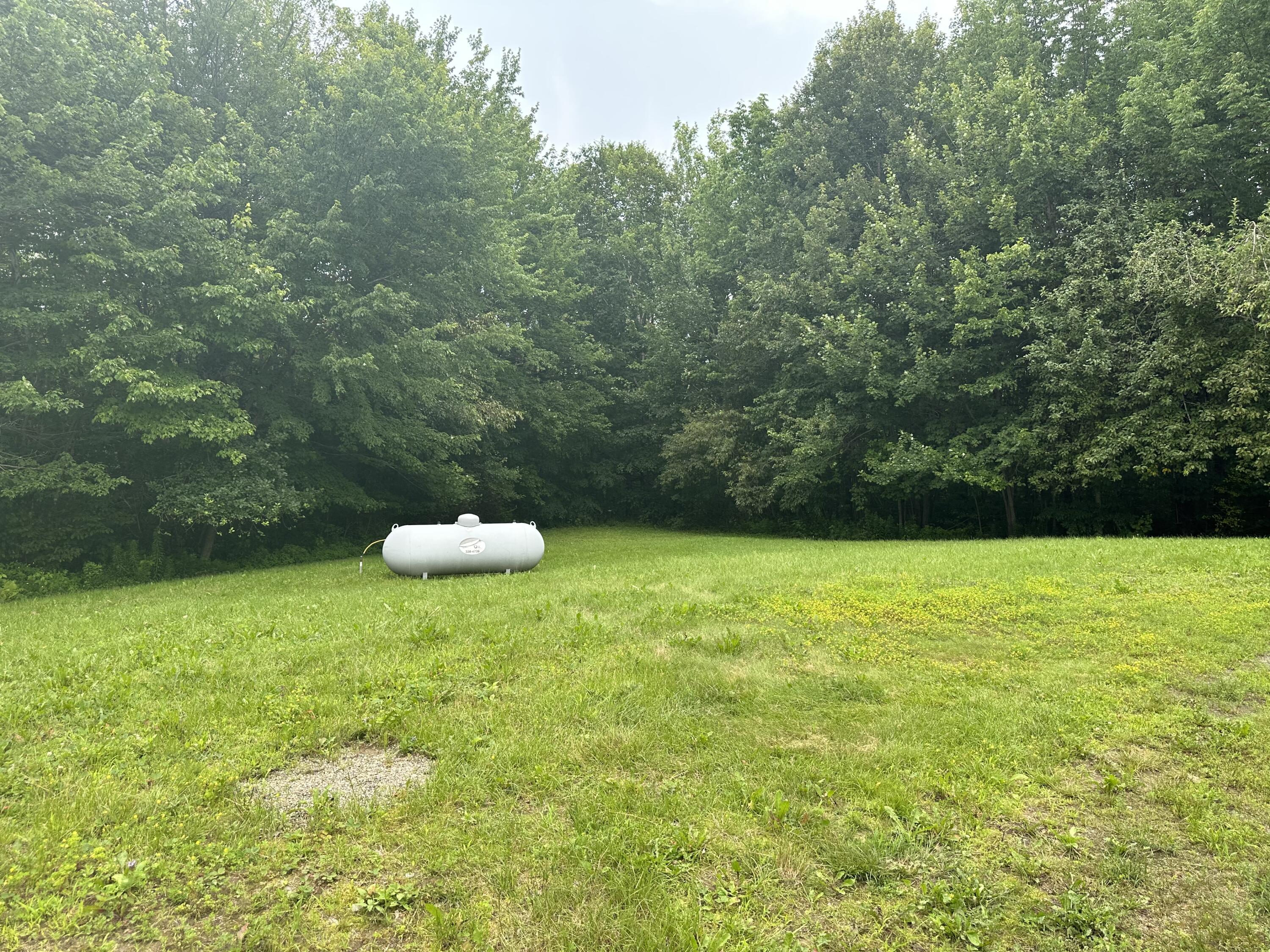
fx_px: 881
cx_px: 635
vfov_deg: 56.8
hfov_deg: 71.6
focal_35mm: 24
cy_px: 476
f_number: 1.78
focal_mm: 6.86
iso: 80
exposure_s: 1/903
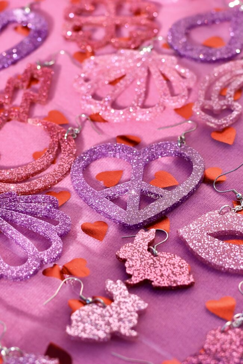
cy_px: 182
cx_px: 122
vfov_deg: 38.2
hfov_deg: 26.0
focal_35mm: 52
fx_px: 526
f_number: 4
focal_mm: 35
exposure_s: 1/3200
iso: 320
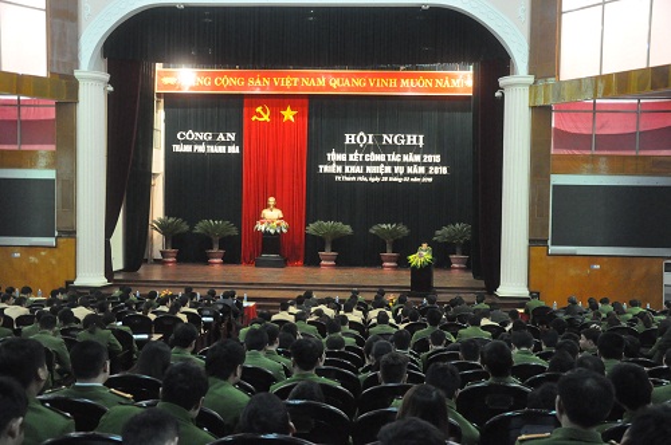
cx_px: 336
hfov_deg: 51.3
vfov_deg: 35.4
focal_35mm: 38
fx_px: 698
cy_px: 222
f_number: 4
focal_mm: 25
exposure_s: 1/60
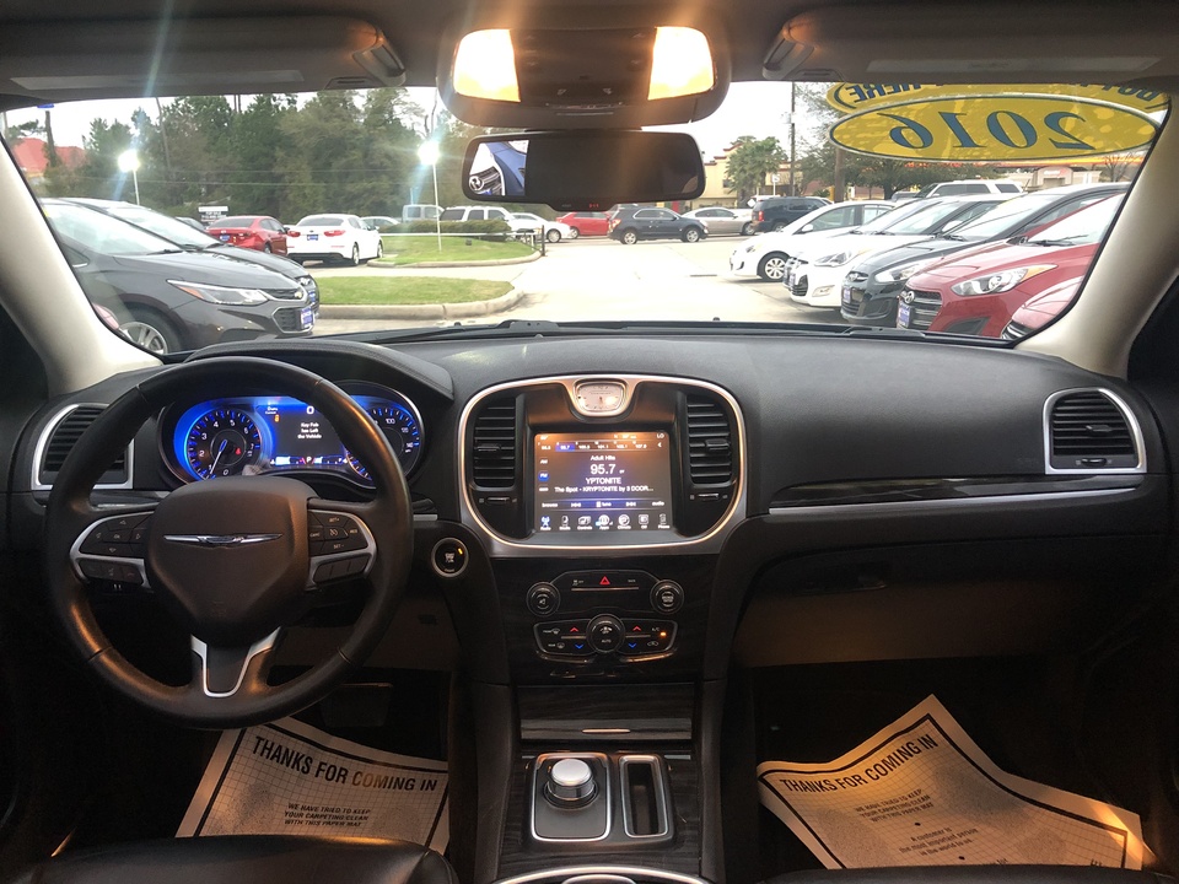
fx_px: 954
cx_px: 590
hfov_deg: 63.4
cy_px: 442
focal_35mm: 28
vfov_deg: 49.7
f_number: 1.8
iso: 80
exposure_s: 1/15
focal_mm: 3.99
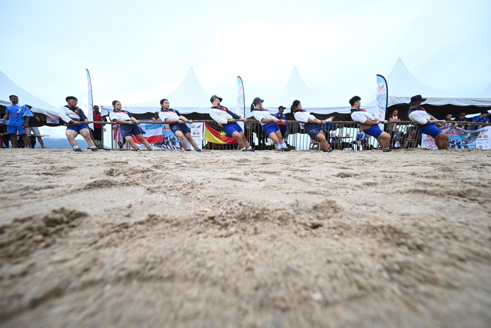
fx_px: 191
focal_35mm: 14
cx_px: 246
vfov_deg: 81.2
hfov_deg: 104.3
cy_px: 164
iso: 400
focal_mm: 14
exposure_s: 1/400
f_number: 5.6
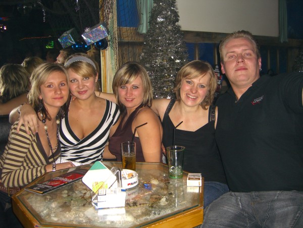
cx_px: 152
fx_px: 333
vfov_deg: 37.7
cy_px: 114
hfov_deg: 49.0
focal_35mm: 38
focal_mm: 7.9
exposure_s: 1/60
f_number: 2.8
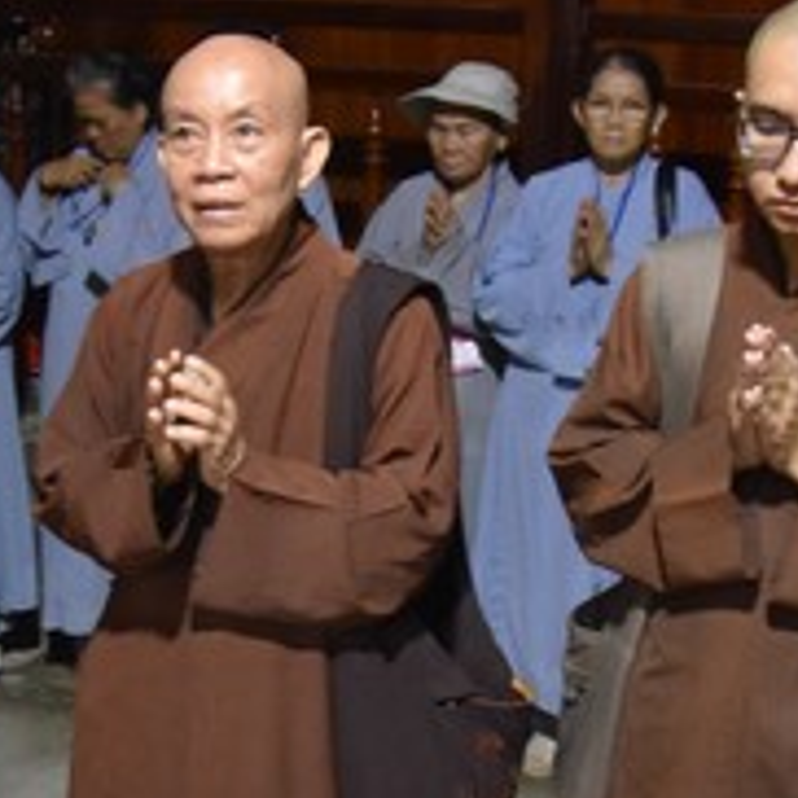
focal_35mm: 73
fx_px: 1904
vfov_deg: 23.6
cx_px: 377
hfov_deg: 23.7
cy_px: 526
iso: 6400
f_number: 4
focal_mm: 24
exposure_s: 1/20
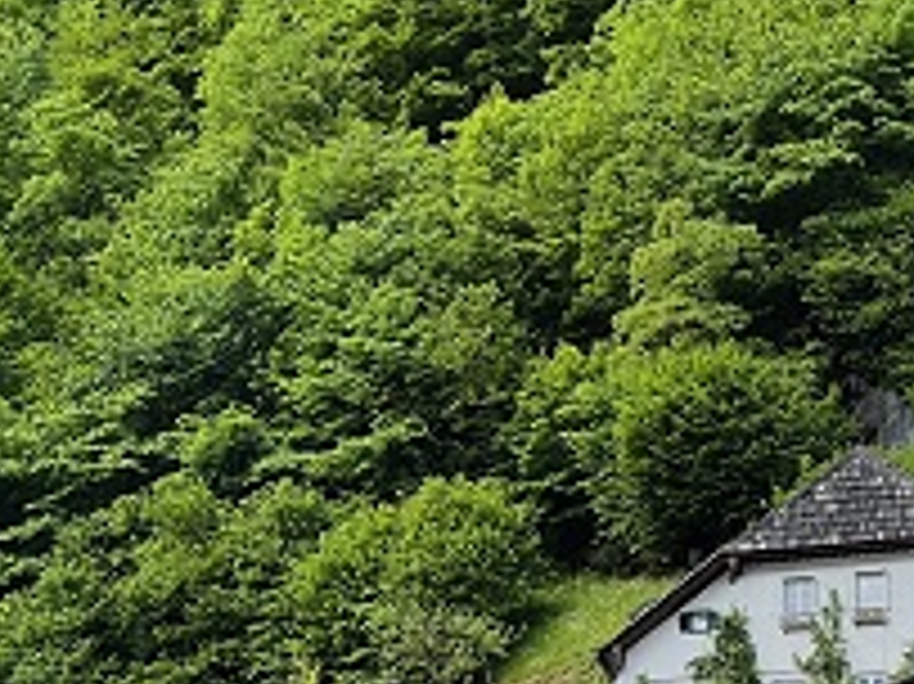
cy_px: 828
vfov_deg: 6.5
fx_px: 6017
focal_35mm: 228
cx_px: 1027
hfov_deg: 8.6
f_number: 2.8
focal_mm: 9
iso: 32
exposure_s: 1/155
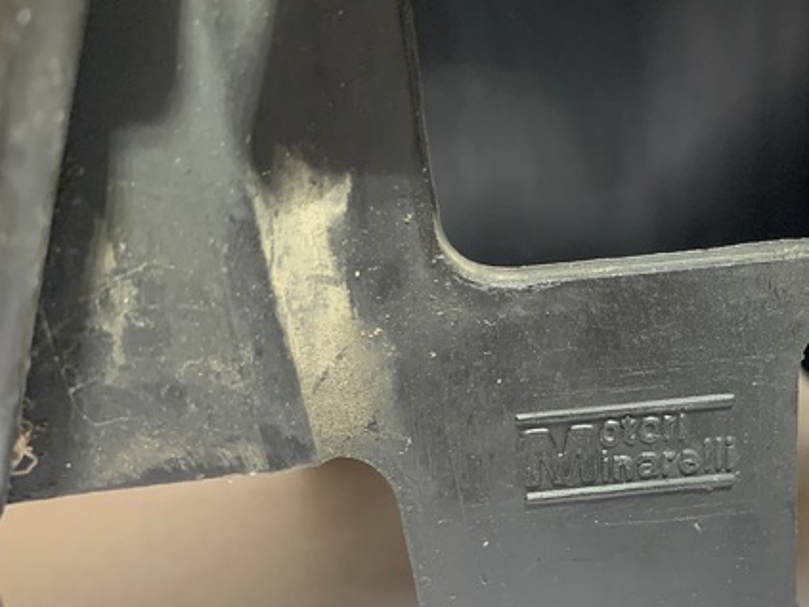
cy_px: 451
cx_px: 623
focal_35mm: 47
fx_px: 1098
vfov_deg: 30.4
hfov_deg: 39.2
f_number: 1.8
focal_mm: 4.25
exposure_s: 1/79
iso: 100
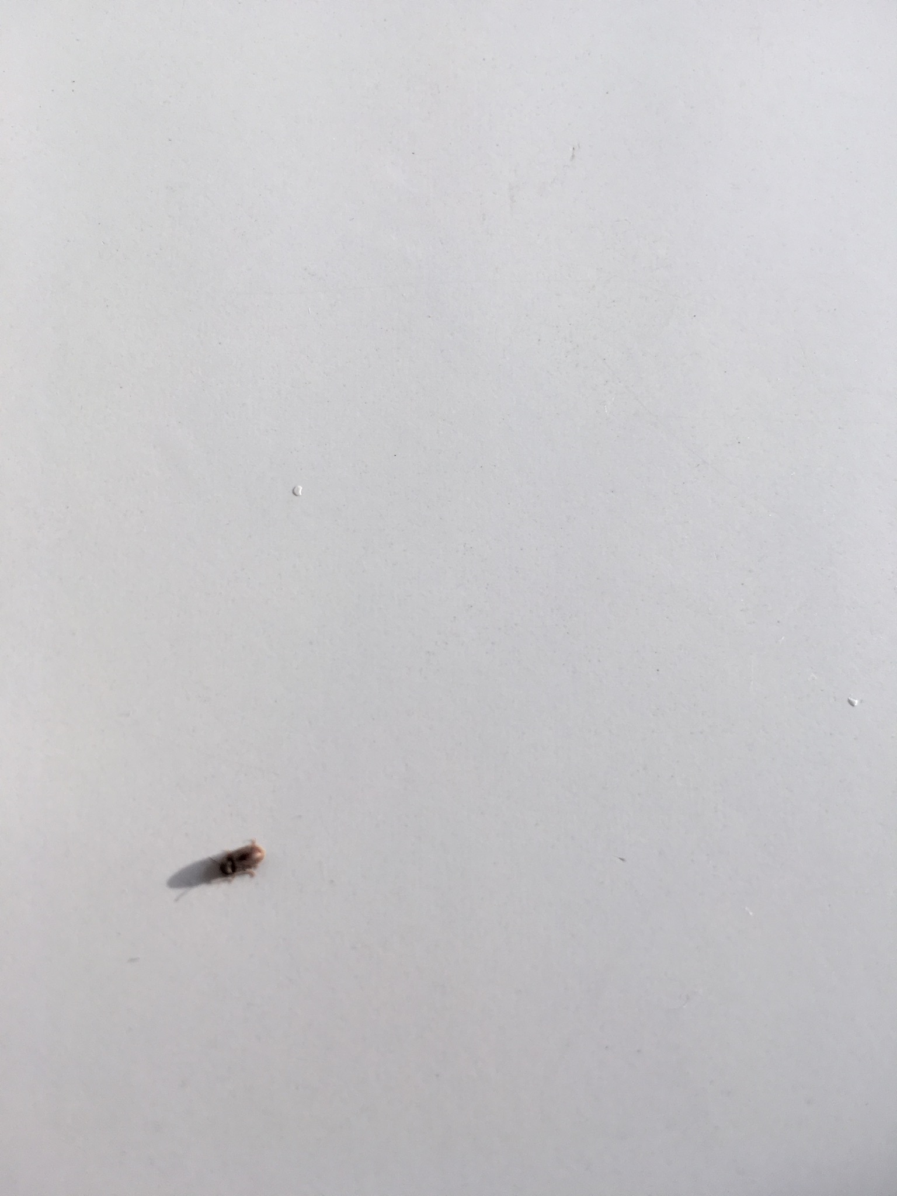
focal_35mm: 29
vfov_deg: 61.7
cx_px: 448
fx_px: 1002
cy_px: 598
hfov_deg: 48.2
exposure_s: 1/184
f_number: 2.2
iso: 25
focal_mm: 4.15
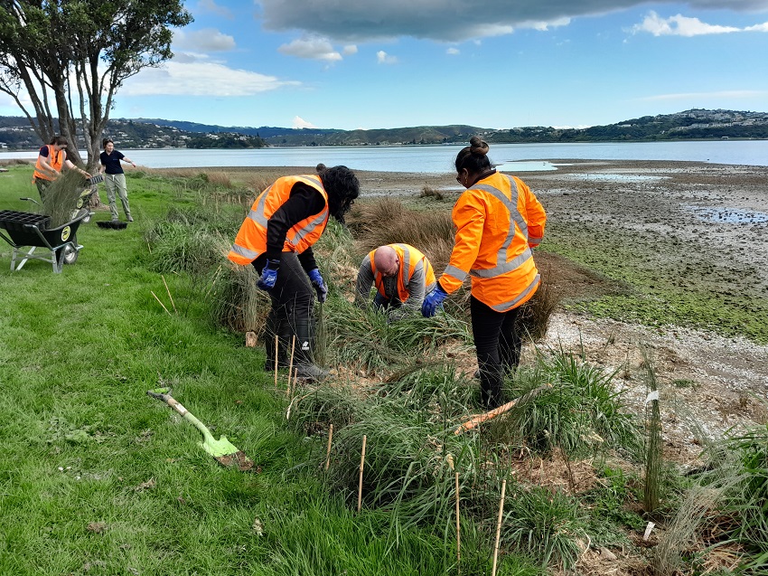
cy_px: 288
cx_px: 384
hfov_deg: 65.3
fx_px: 599
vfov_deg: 51.3
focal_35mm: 27
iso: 40
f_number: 1.8
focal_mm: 4
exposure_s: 1/246
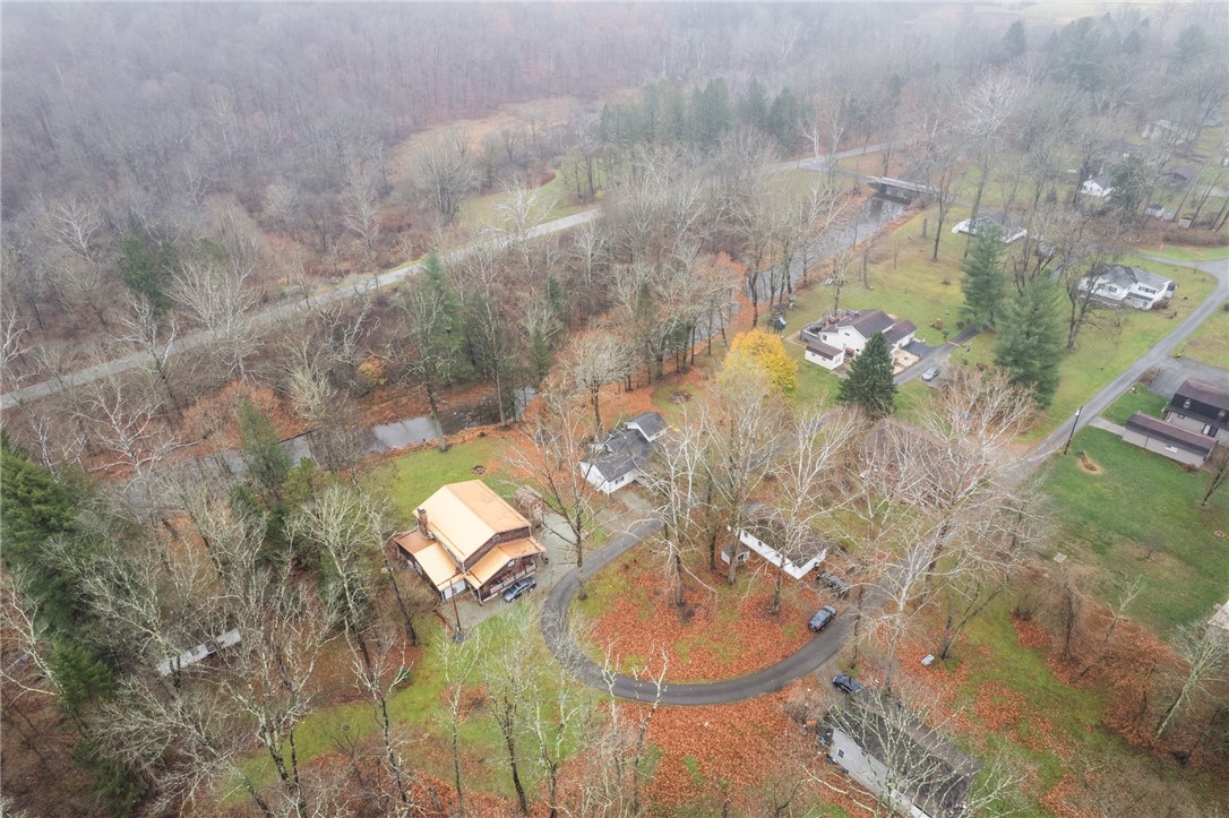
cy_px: 409
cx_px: 614
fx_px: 751
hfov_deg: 78.6
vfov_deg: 57.2
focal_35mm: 22
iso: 100
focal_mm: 8.38
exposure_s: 1/60
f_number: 2.8
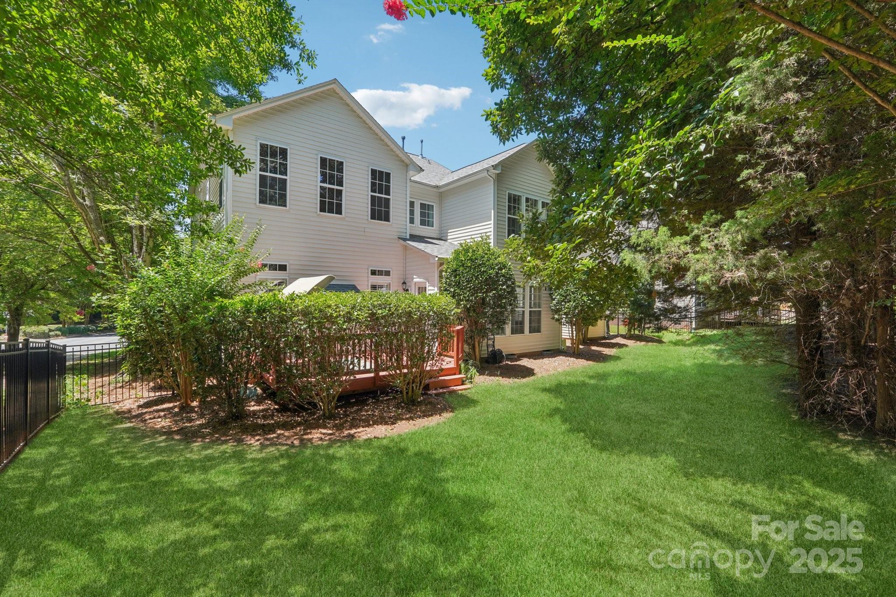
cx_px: 448
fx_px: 373
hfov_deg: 100.4
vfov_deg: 77.3
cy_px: 298
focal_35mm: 15
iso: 100
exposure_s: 1/60
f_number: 8
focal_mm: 10
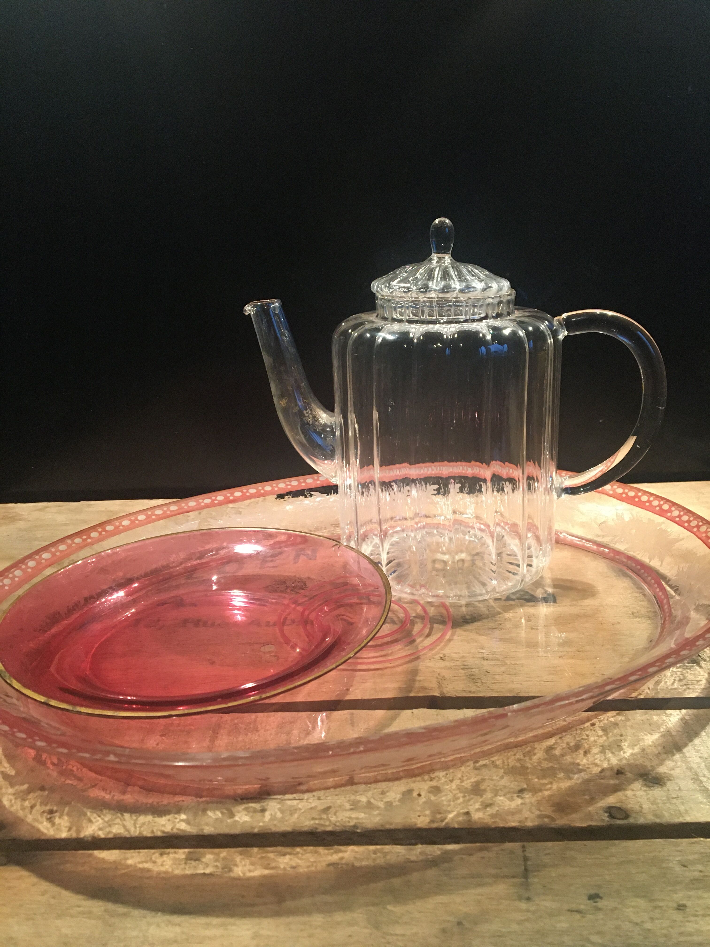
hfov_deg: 48.2
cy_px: 474
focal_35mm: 29
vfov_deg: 61.7
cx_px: 355
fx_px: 793
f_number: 2.2
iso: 200
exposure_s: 1/25
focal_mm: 4.15
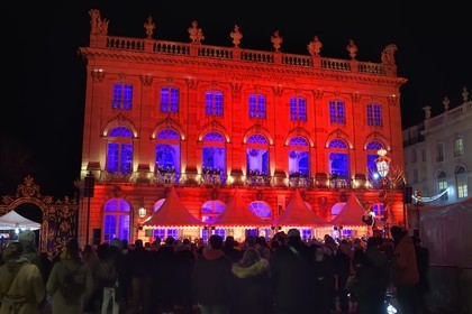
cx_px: 236
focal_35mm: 29
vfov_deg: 45.0
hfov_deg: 63.7
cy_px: 157
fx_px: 380
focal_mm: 29
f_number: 7.1
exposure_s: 1/20
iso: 1600
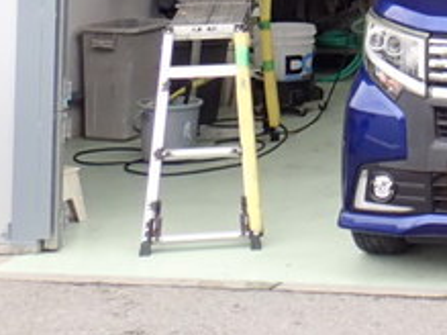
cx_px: 841
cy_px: -310
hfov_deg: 11.1
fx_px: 2117
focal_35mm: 164
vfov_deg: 8.6
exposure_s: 1/60
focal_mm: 6.42
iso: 100
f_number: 3.5
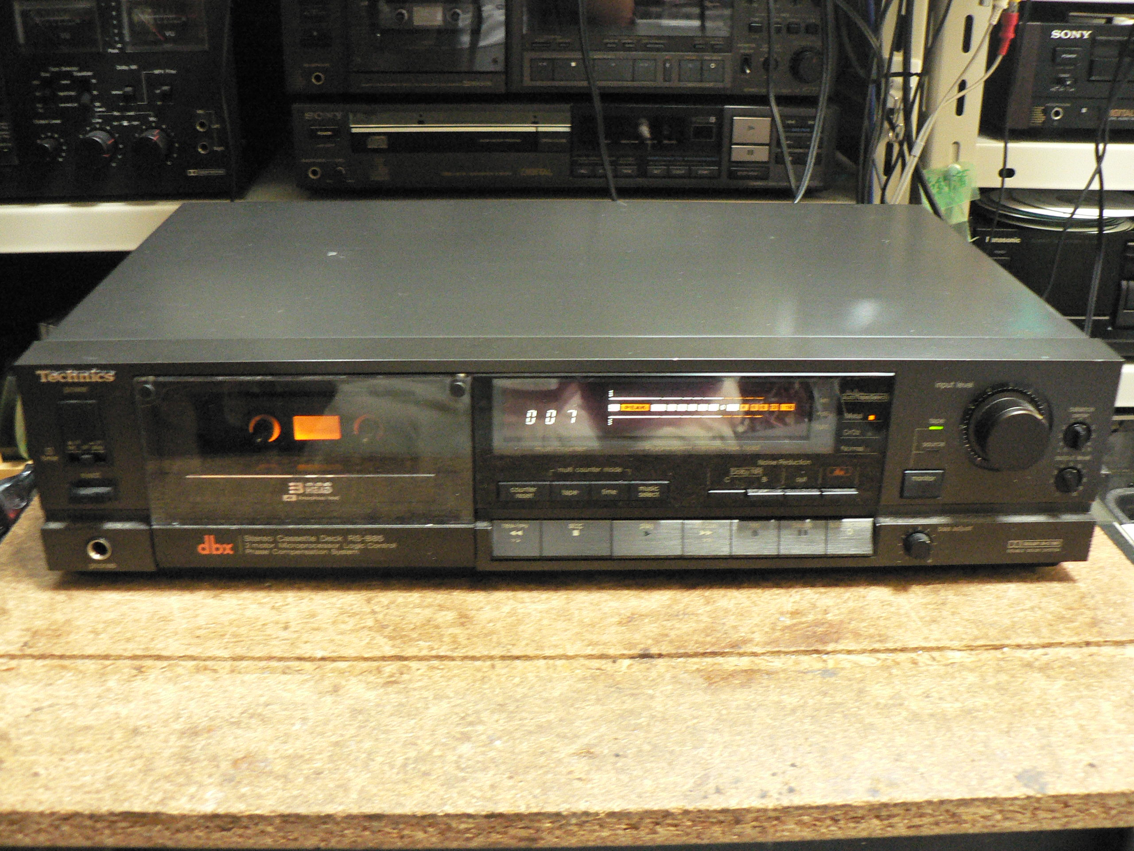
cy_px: 426
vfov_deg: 39.7
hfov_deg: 51.4
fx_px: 1179
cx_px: 567
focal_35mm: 36
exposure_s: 1/10
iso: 400
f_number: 2.8
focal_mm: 6
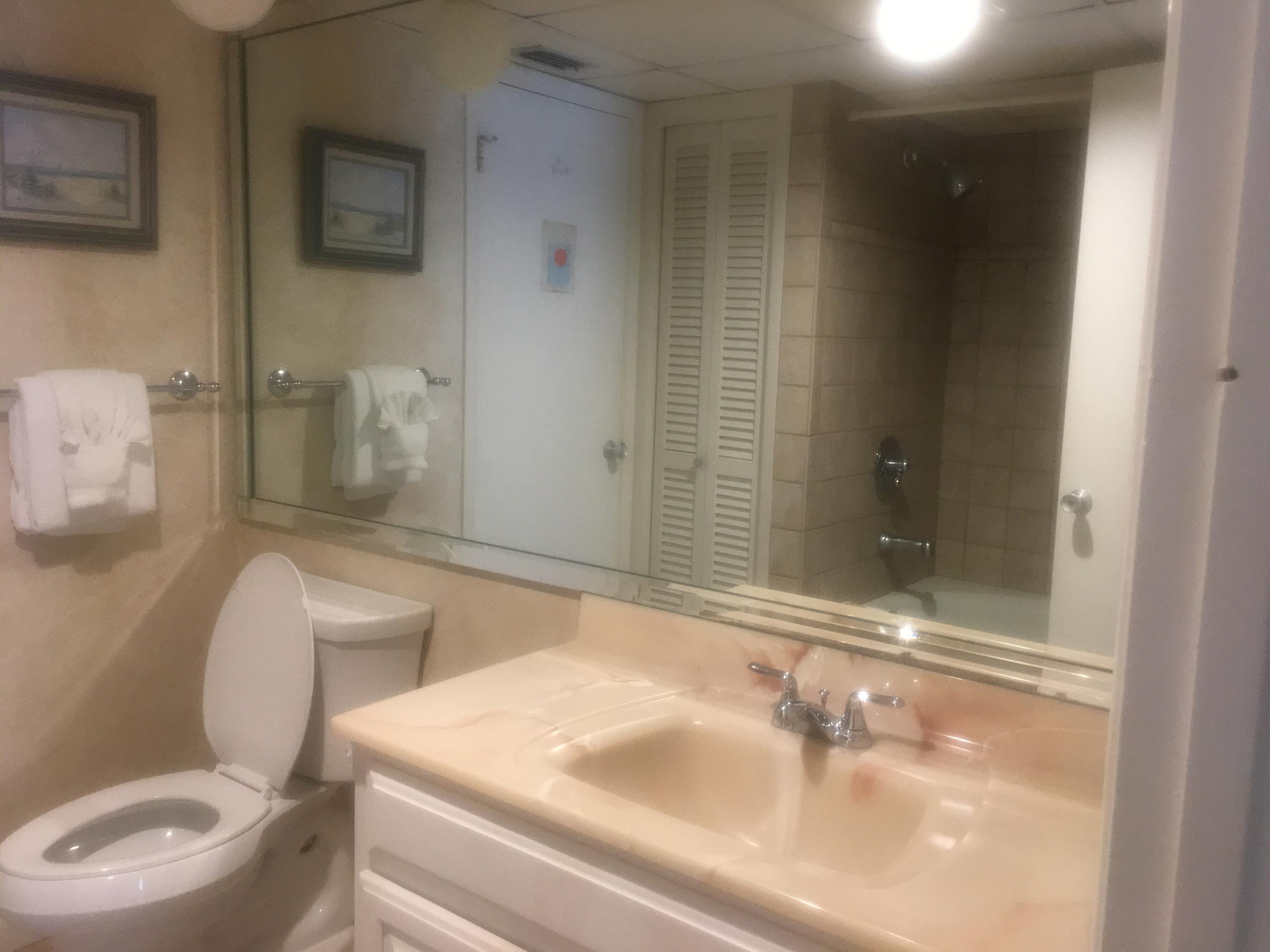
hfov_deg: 61.7
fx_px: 1064
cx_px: 635
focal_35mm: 29
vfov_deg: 48.2
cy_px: 476
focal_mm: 4.15
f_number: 2.2
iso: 160
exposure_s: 1/30
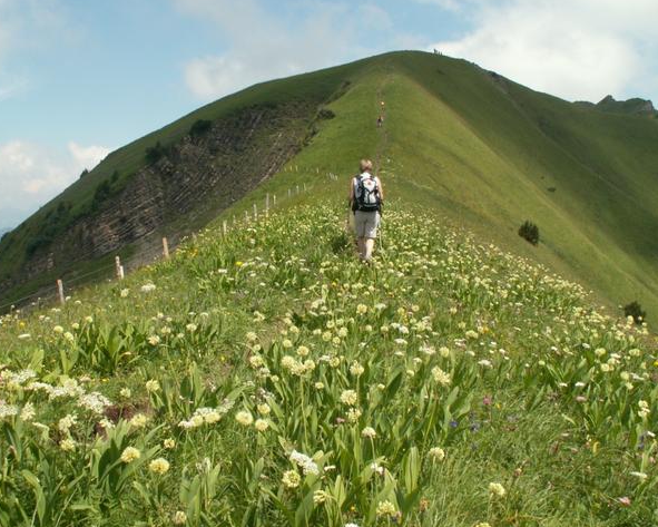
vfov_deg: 40.1
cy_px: 262
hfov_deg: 49.0
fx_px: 721
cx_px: 305
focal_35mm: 37
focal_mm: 5.86
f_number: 6.3
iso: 50
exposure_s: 1/200
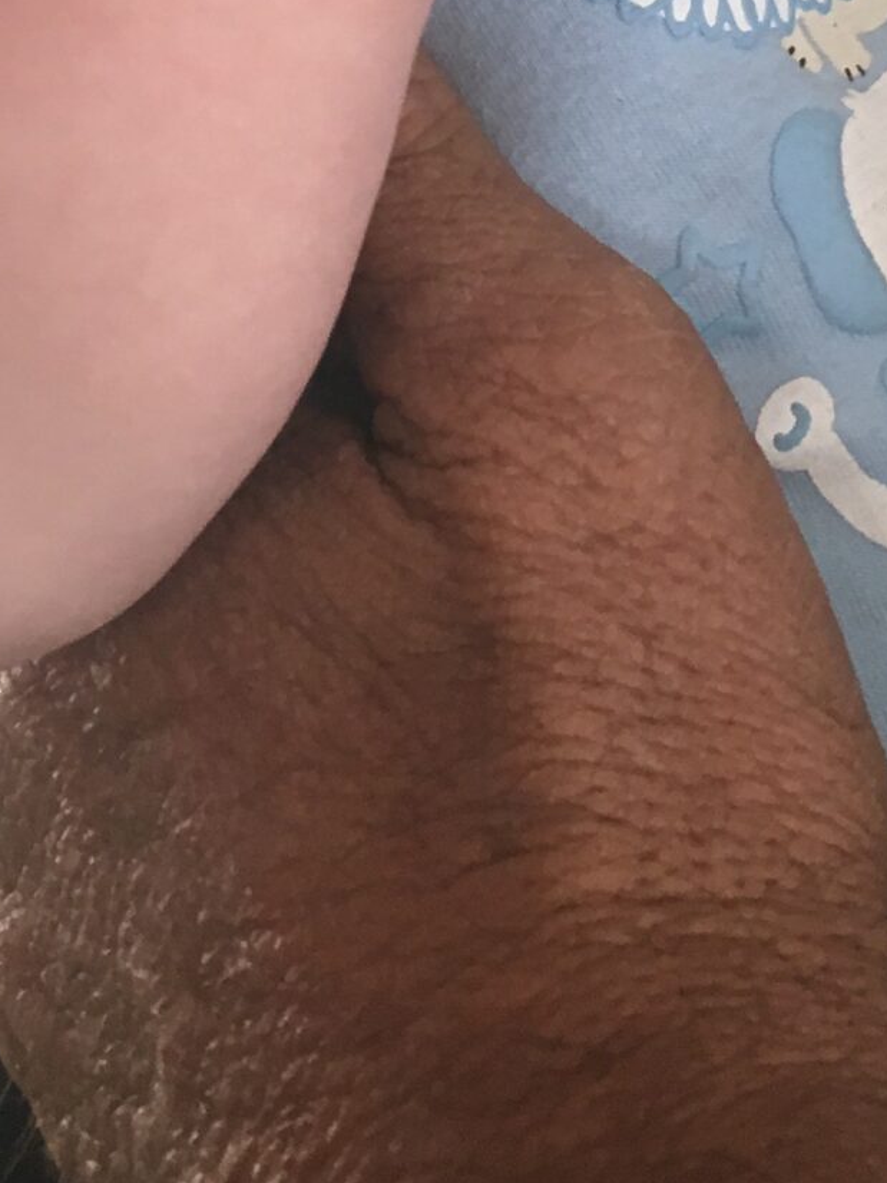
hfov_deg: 16.4
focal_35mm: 90
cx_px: 390
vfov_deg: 19.7
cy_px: -443
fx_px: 3074
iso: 80
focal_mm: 4.15
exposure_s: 1/30
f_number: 2.2
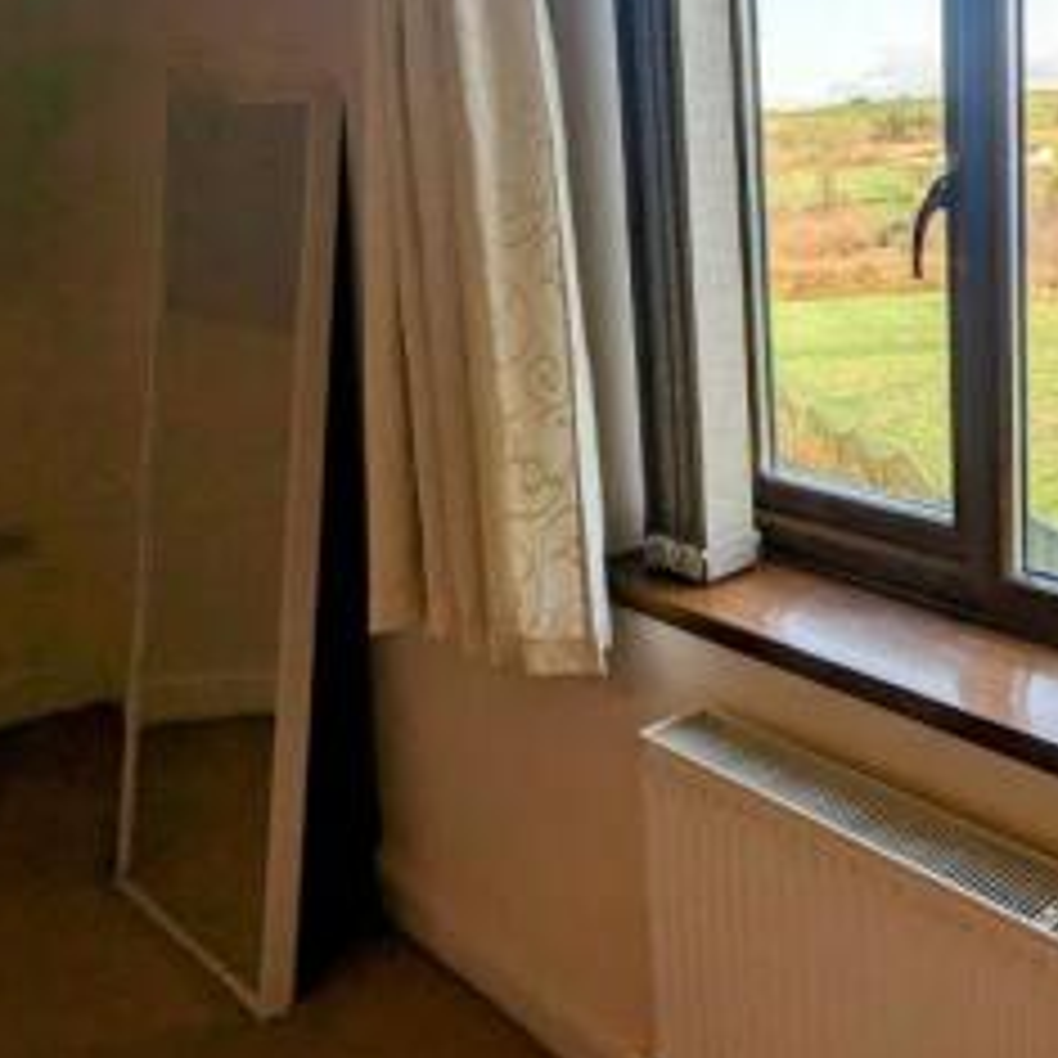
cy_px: 331
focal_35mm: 35
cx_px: 1112
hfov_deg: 40.0
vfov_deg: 46.3
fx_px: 1210
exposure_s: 1/180
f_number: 2.2
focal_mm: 2.35
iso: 55
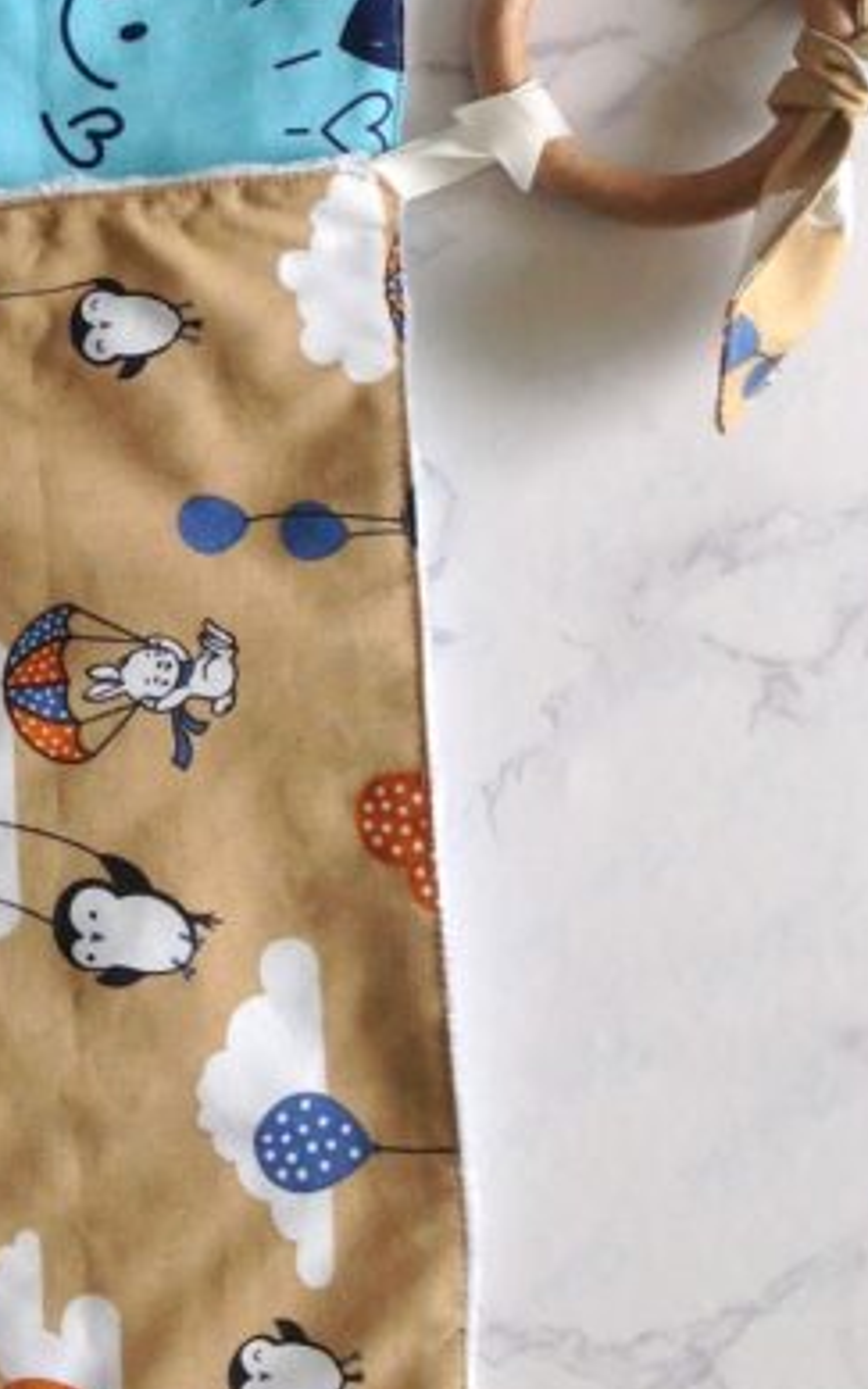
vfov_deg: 23.4
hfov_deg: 14.5
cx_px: -270
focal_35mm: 86
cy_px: 114
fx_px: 3256
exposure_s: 1/236
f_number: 2.4
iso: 50
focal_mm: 4.28
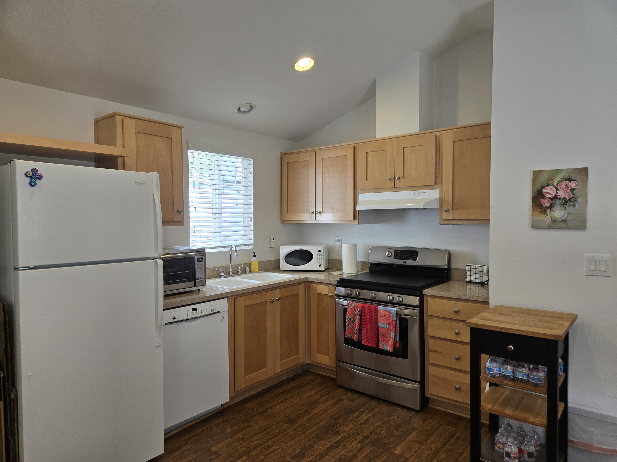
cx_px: 308
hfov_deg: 73.9
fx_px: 410
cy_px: 231
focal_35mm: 23
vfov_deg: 58.9
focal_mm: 5.4
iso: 64
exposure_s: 1/120
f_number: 1.8
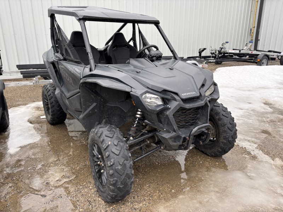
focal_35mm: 26
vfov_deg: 53.1
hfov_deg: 67.3
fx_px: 213
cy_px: 106
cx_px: 142
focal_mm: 5.96
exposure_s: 1/150
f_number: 1.6
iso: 40
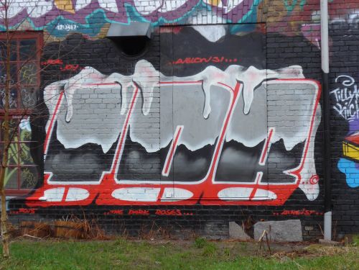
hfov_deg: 26.3
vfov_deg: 19.9
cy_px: 135
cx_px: 180
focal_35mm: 74
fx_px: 767
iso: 250
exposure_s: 1/80
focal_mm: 15
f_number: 4.2
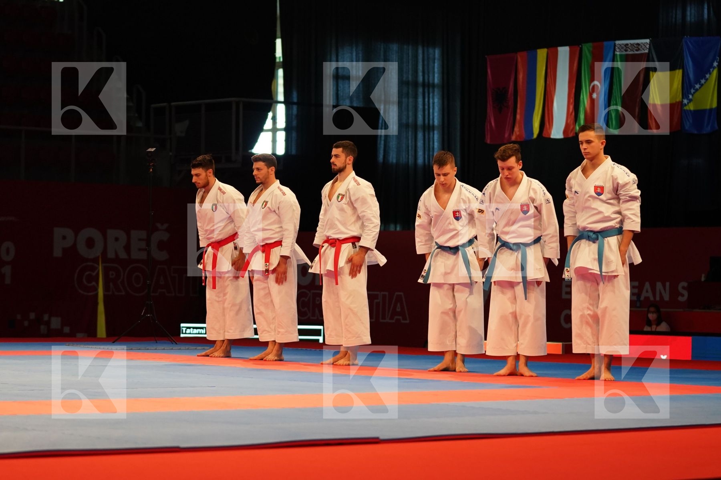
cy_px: 240
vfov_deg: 13.0
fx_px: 2103
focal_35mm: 105
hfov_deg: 19.5
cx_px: 360
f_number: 2.8
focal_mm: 70
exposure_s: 1/250
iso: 2000
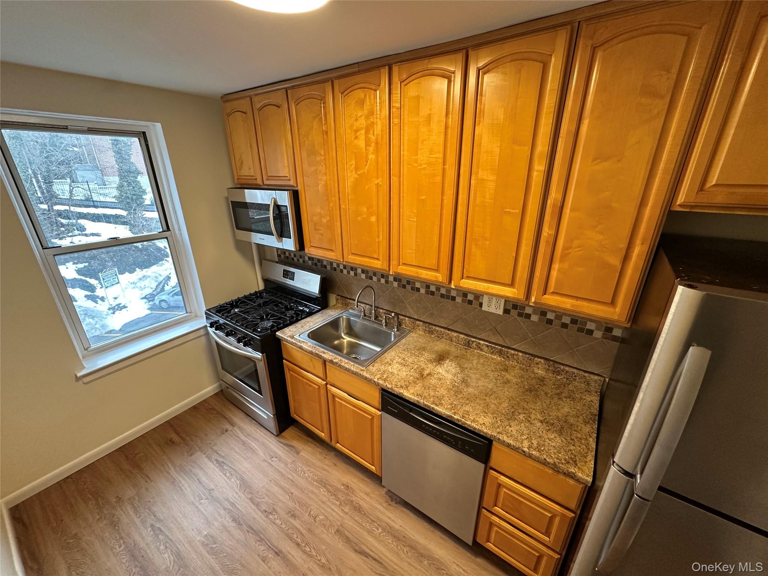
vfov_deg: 85.7
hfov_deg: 102.1
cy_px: 288
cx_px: 384
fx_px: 311
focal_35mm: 14
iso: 320
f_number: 2.2
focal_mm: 2.22
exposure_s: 1/120
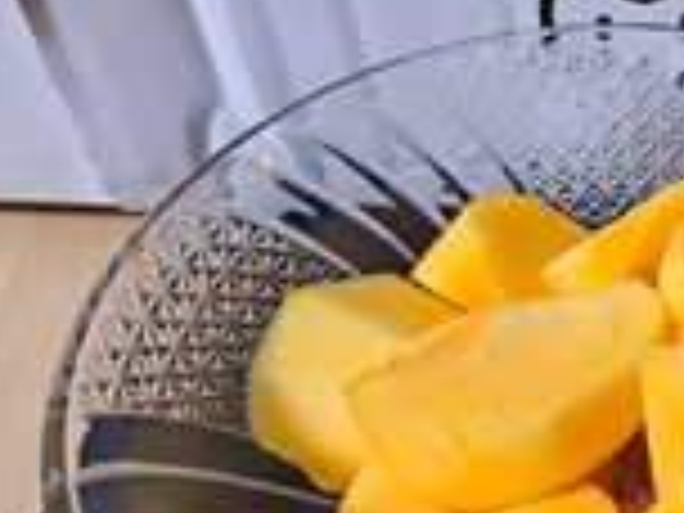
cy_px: 279
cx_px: 792
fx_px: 1245
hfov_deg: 27.5
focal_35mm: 63
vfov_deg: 23.3
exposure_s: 1/50
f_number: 1.8
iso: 400
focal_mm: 5.23
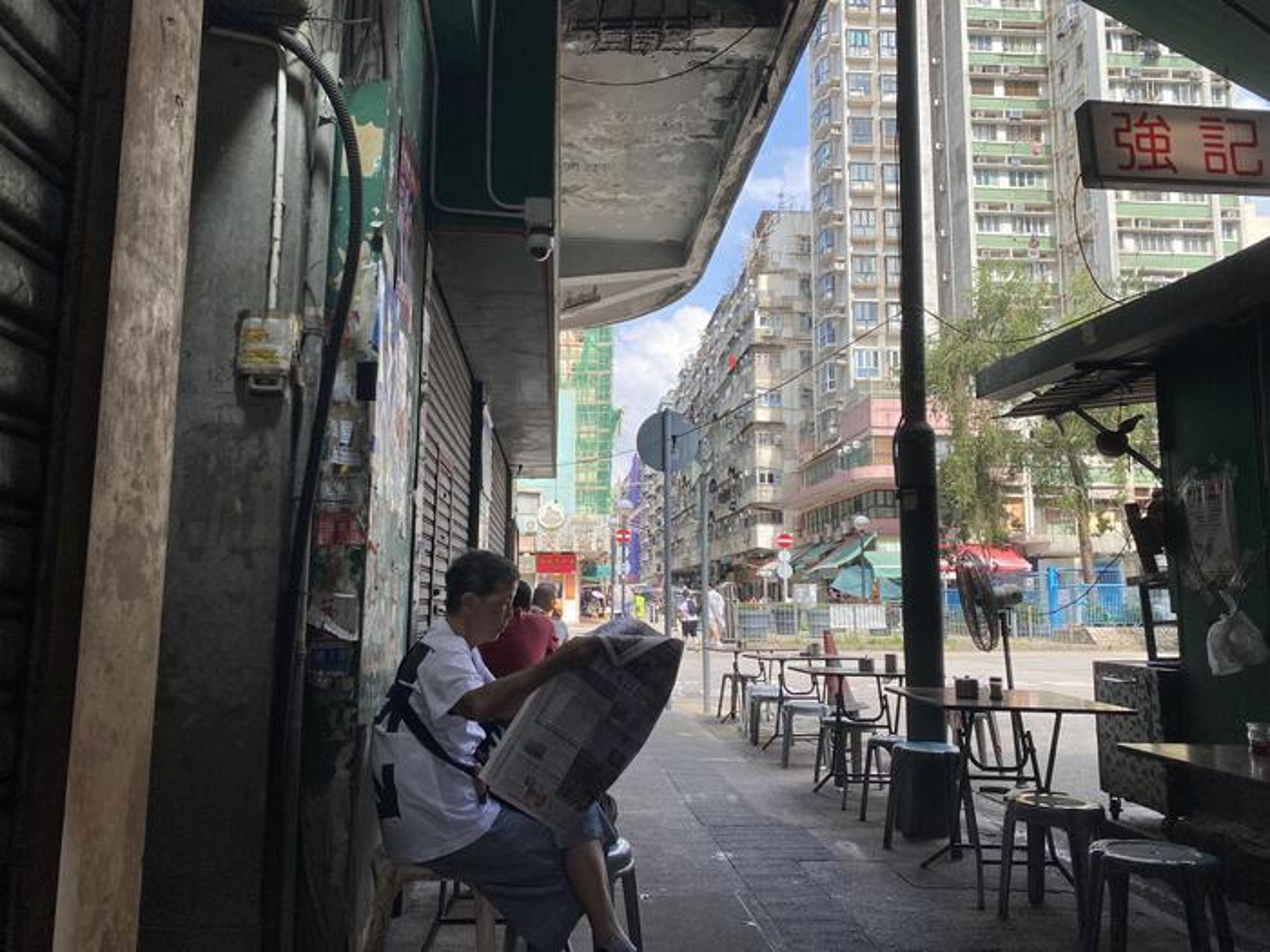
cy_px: 476
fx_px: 954
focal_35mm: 26
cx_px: 635
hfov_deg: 67.3
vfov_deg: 53.1
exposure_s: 1/681
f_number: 1.8
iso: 32
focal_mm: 4.25
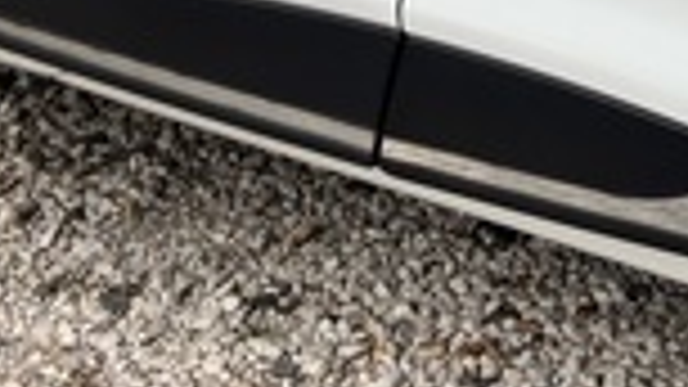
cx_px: 877
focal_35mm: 148
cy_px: -567
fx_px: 2699
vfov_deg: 7.6
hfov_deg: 14.0
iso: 50
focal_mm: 5.96
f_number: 1.6
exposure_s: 1/414
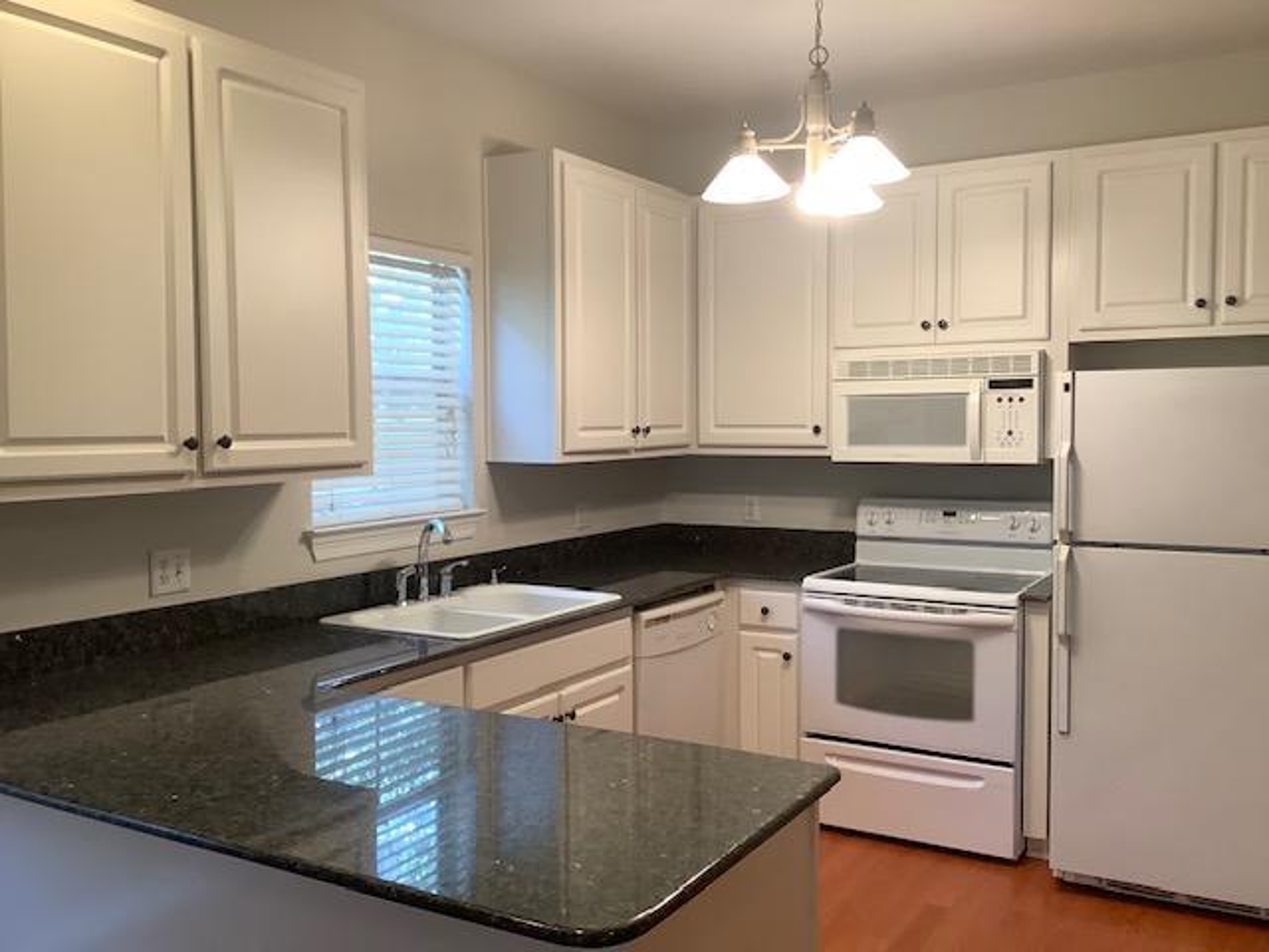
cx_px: 634
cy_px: 476
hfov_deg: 58.4
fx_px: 1136
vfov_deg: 45.4
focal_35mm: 31
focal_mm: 3.3
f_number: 2.4
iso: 80
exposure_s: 1/60
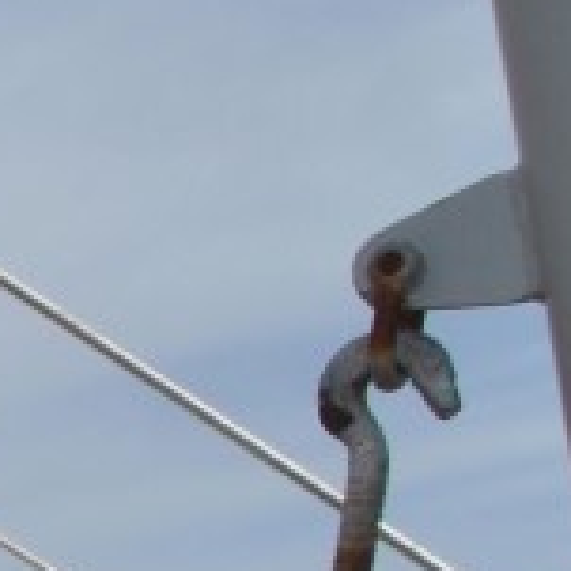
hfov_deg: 13.0
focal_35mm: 97
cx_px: -849
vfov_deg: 16.6
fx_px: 1810
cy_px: 798
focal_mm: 10
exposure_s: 1/200
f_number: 13
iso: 100
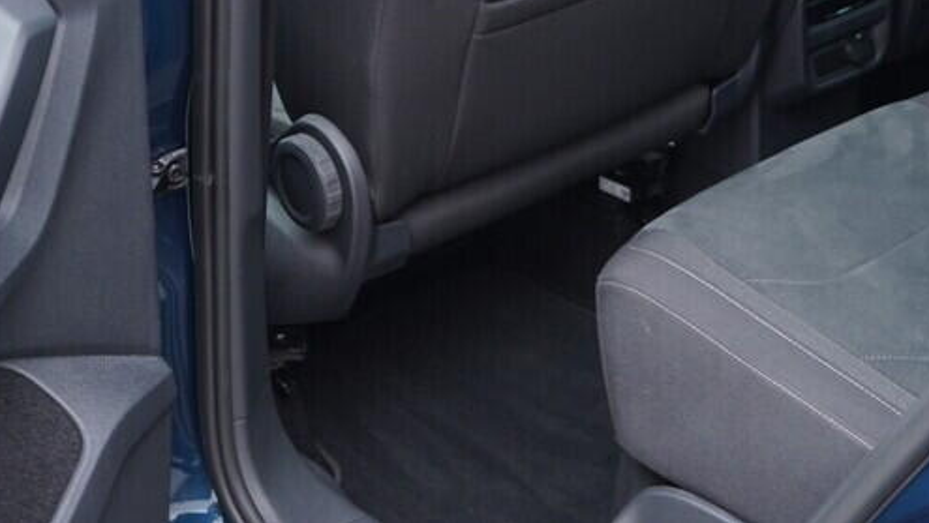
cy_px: -115
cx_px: 638
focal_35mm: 78
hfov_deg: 27.0
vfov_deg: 15.0
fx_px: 1922
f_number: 2.8
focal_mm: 24
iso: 400
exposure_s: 1/40
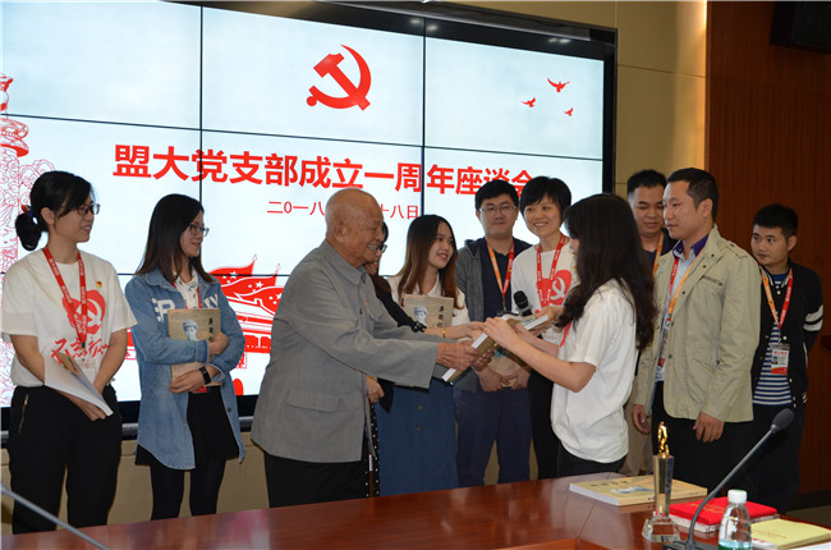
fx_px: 1036
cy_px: 275
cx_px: 416
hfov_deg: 43.7
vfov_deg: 29.7
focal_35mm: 45
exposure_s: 1/60
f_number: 4.2
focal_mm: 30
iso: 450
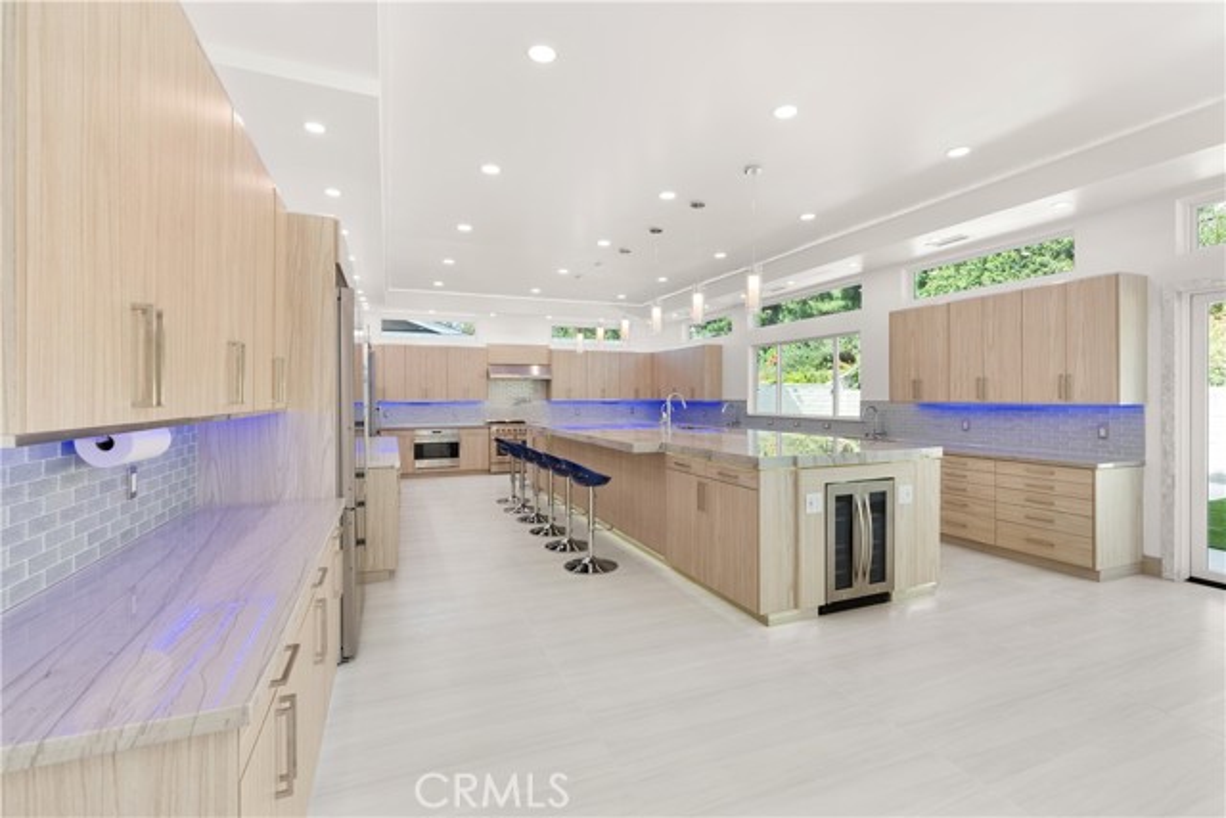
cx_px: 613
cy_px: 409
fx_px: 545
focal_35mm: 16
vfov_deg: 73.8
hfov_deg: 96.7
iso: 640
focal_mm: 16
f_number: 9
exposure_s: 1/40
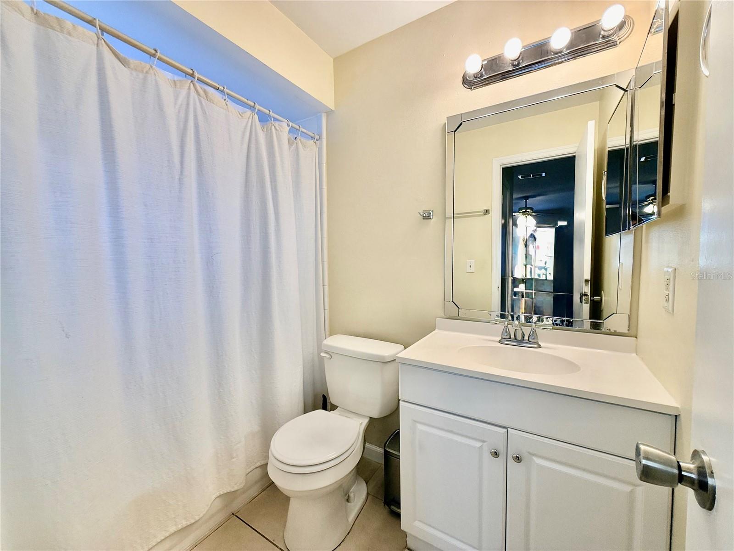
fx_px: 297
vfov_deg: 85.7
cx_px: 367
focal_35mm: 14
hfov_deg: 102.1
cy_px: 276
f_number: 2.2
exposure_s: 1/120
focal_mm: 2.22
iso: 80
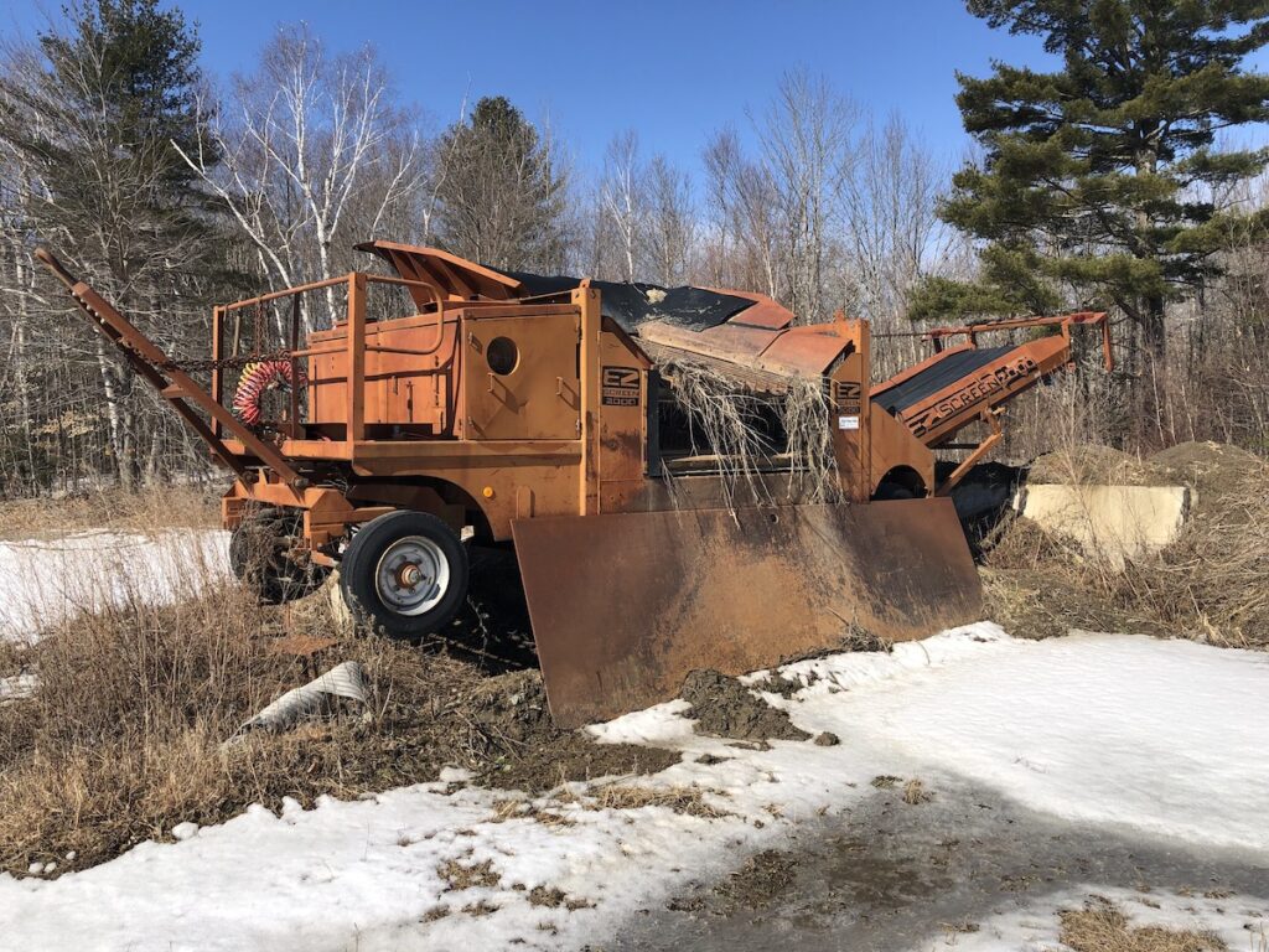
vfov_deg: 49.7
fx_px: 1026
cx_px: 634
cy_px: 476
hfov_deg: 63.4
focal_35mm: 28
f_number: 1.8
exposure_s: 1/1799
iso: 20
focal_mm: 3.99
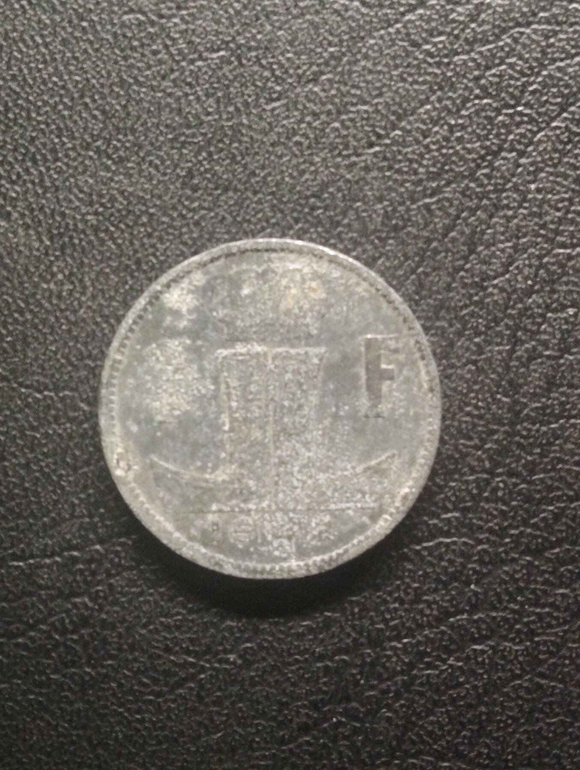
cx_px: 290
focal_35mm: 50
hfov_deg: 29.2
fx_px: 1114
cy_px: 385
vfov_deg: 38.1
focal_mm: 3.42
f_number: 2.2
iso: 1600
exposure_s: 1/25
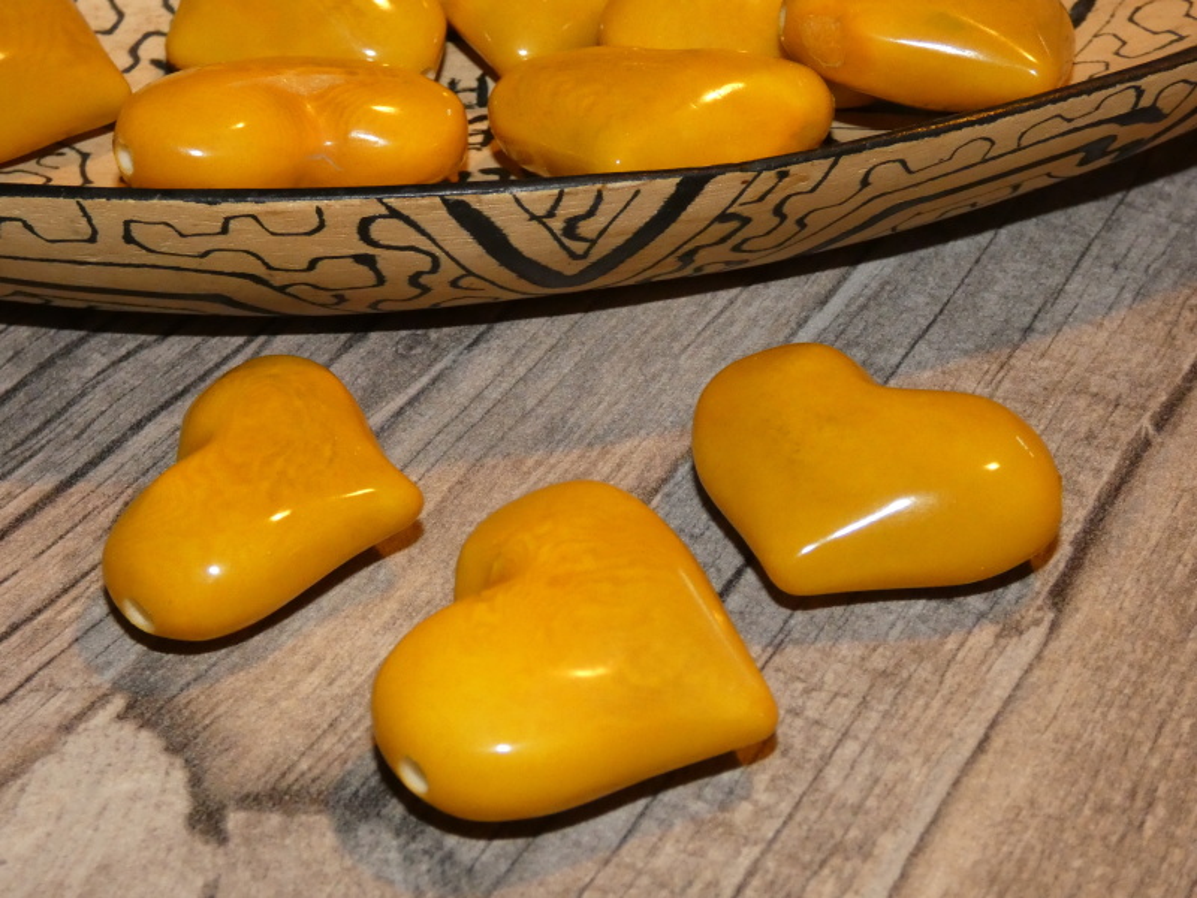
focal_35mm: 58
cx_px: 598
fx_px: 2006
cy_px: 449
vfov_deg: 25.2
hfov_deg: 33.2
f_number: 4.1
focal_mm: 10.4
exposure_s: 1/60
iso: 800
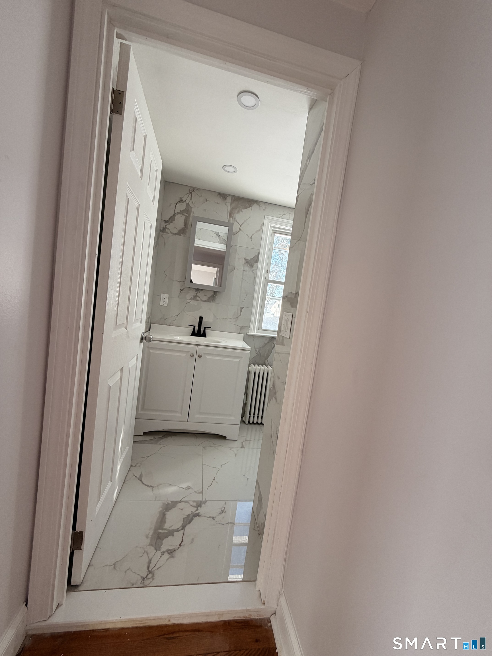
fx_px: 265
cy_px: 328
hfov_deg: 85.7
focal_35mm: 14
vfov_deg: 102.1
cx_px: 246
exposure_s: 1/121
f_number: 2.2
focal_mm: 2.22
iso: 80
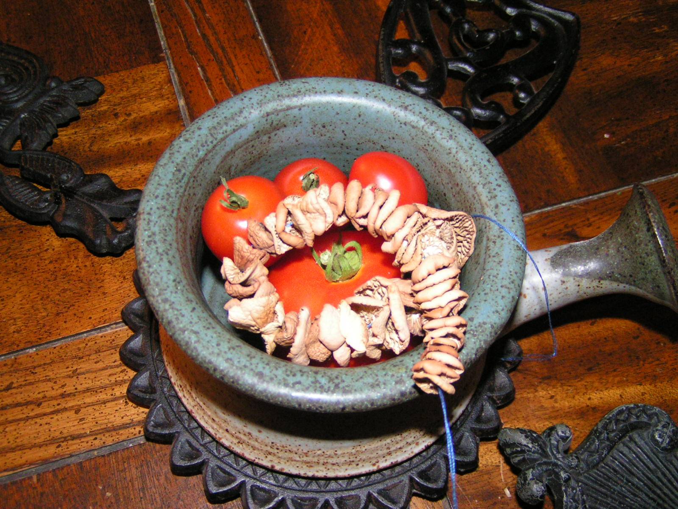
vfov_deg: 37.7
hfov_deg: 49.0
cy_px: 254
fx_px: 744
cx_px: 339
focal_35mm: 38
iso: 200
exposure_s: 1/40
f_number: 2.8
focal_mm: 5.8
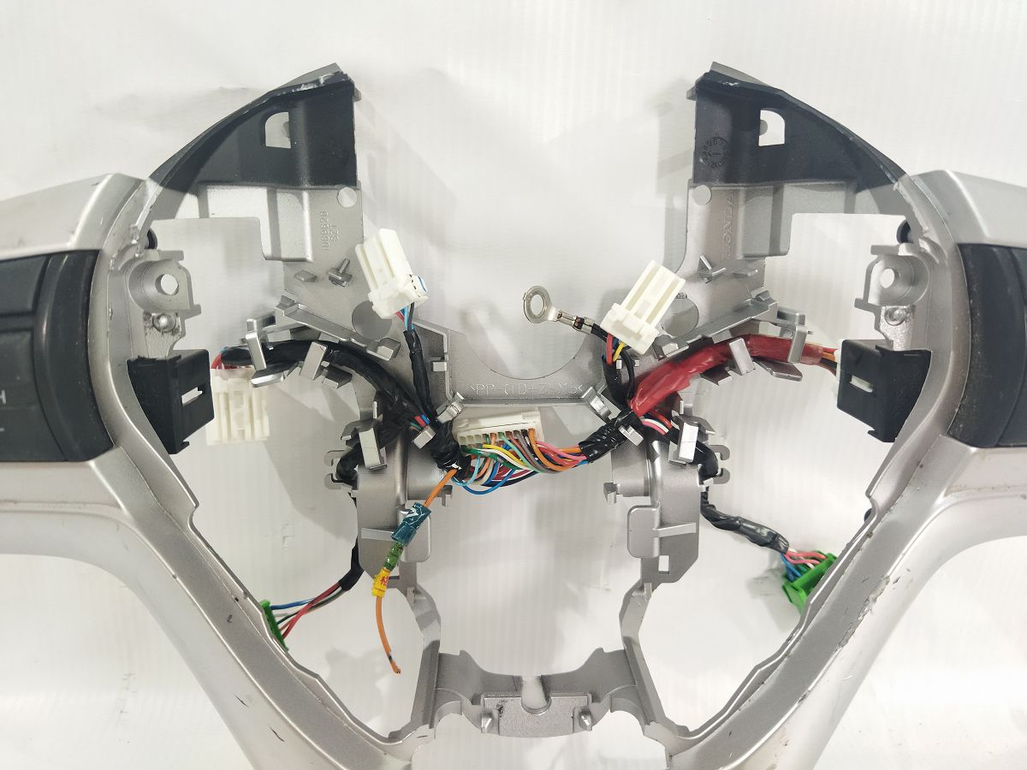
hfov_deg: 65.3
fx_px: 801
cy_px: 385
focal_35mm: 27
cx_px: 514
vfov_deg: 51.4
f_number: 1.79
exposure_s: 1/50
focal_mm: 4.71
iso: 297
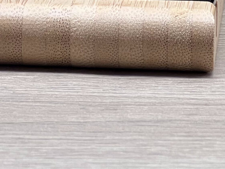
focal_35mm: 353
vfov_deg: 4.1
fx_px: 2295
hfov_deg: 5.6
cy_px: -208
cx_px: 31
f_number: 2.8
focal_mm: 9
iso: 100
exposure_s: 1/100
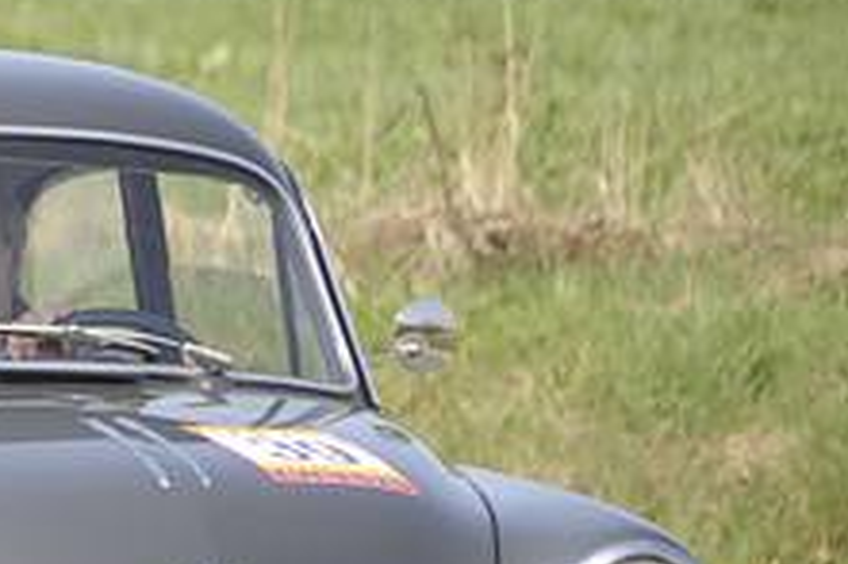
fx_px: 18783
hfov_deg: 2.6
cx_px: -234
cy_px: 533
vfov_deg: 1.7
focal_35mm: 798
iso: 200
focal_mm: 220
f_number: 6.3
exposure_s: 1/500
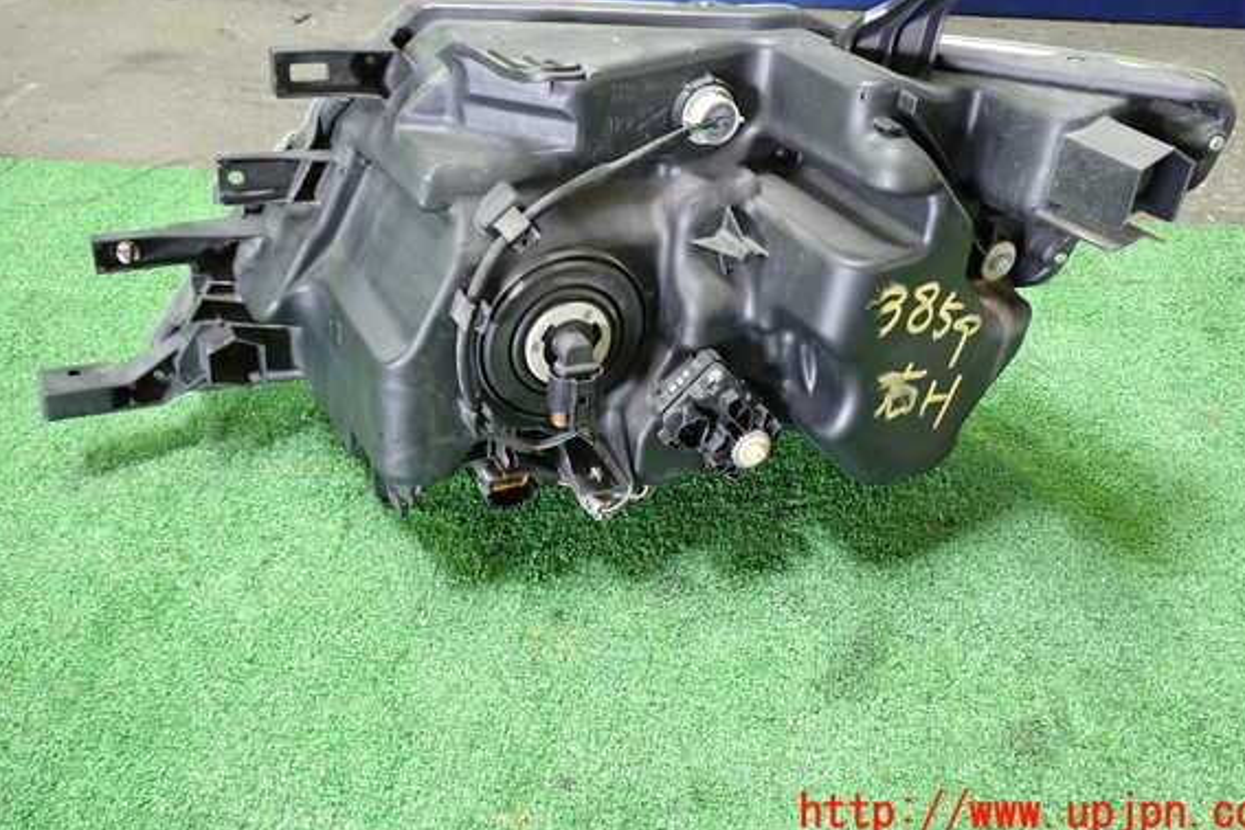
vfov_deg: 39.9
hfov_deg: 57.2
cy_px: 347
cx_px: 637
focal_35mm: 33
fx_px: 1141
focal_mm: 5.4
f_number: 2.3
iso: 400
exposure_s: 1/30
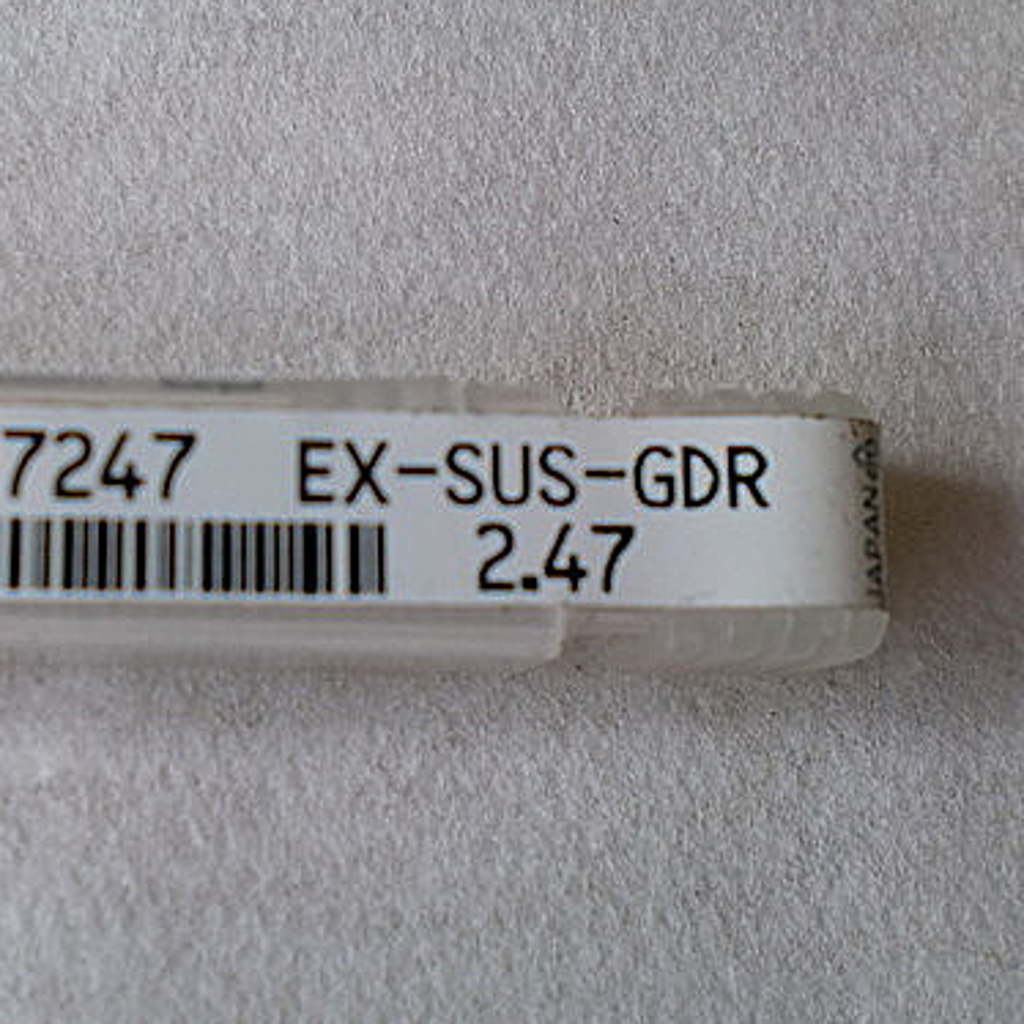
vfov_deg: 32.2
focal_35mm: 53
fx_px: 1774
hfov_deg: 31.5
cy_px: 512
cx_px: 235
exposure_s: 1/100
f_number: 3.1
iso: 64
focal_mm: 6.3
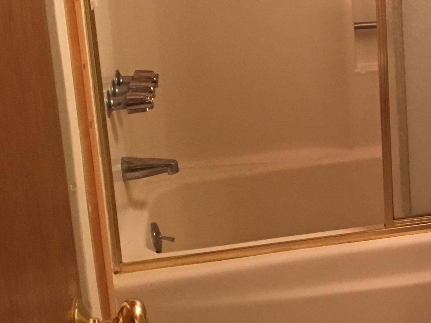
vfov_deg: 19.2
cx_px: 553
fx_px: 946
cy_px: 67
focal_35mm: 76
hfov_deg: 23.0
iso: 80
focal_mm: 4.15
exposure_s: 1/15
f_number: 2.2
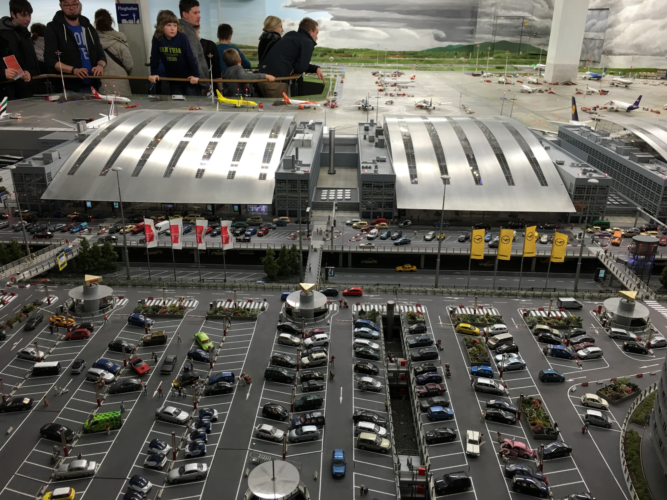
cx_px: 334
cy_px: 250
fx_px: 559
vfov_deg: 48.2
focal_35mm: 29
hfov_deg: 61.7
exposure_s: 1/33
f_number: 2.2
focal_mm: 4.15
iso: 50
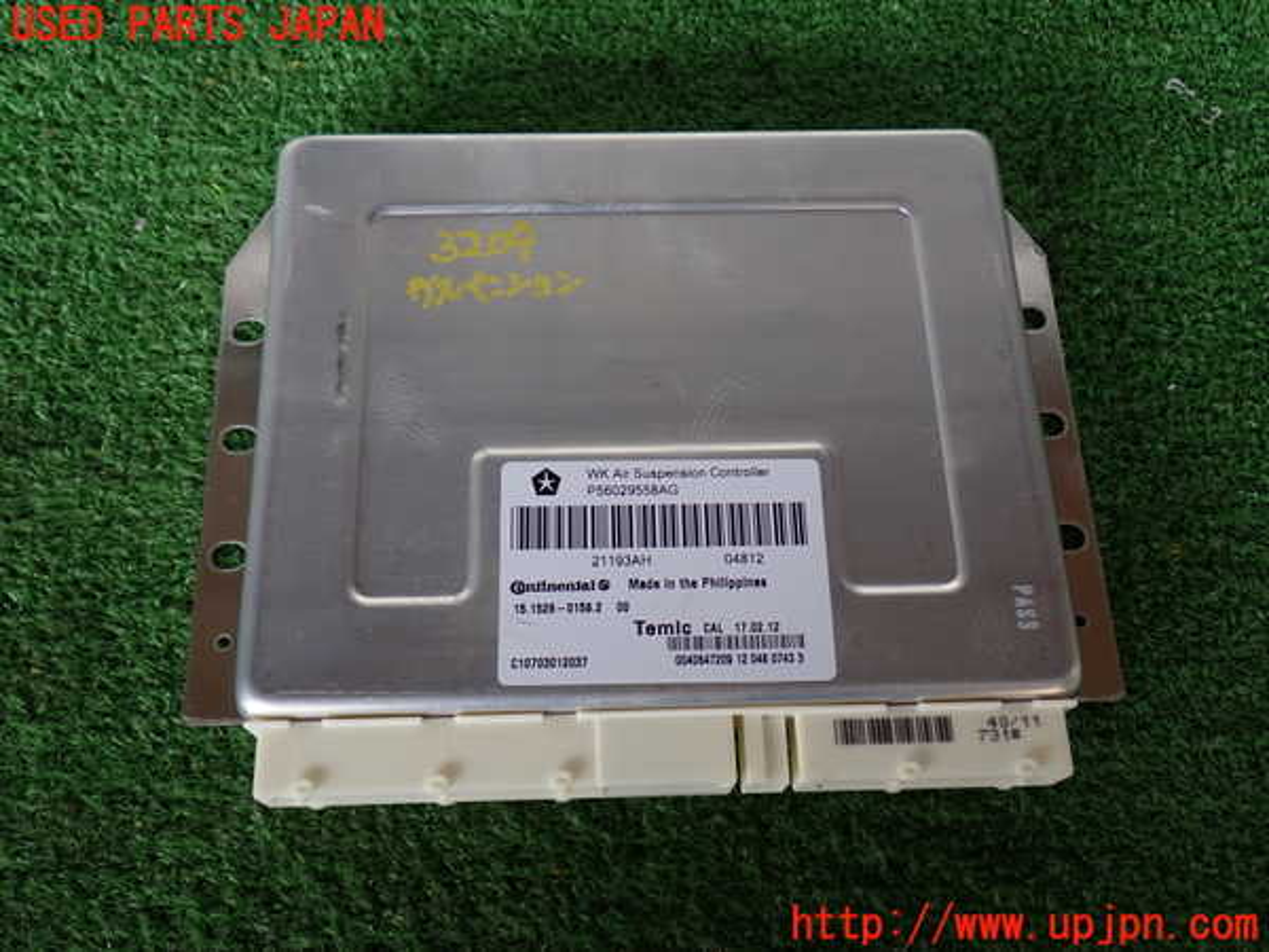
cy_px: 476
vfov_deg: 39.7
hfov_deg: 51.4
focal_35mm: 36
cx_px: 634
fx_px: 1320
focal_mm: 6.37
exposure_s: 1/80
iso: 100
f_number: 2.5
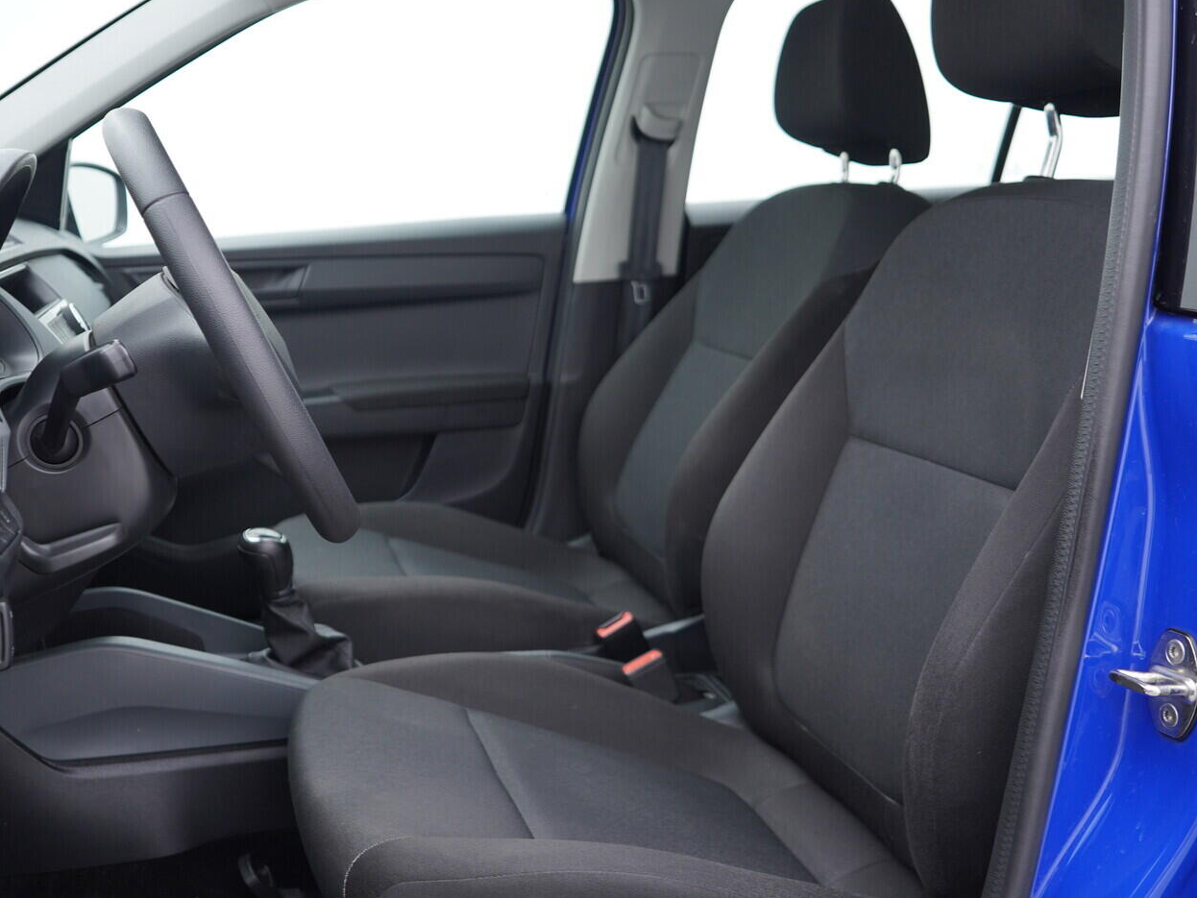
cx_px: 537
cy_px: 449
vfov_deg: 36.0
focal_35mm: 40
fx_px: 1383
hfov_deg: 46.7
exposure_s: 1/40
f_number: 2.8
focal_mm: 24
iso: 160
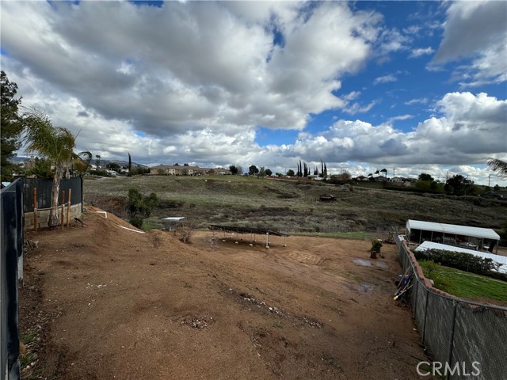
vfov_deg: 85.7
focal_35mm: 14
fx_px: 205
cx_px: 254
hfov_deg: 102.1
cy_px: 190
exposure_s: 1/1637
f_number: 2.2
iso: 50
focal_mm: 2.22
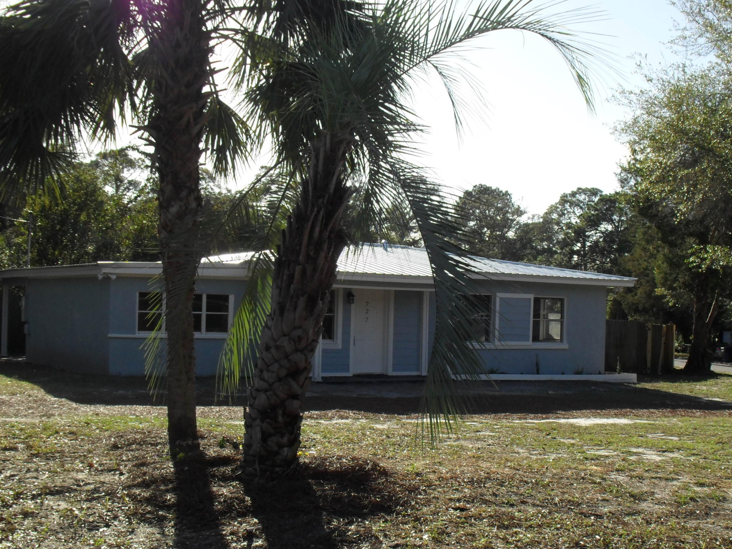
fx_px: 994
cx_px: 428
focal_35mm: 47
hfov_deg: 40.3
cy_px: 307
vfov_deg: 30.9
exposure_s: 1/125
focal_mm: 6.3
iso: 100
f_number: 8.4
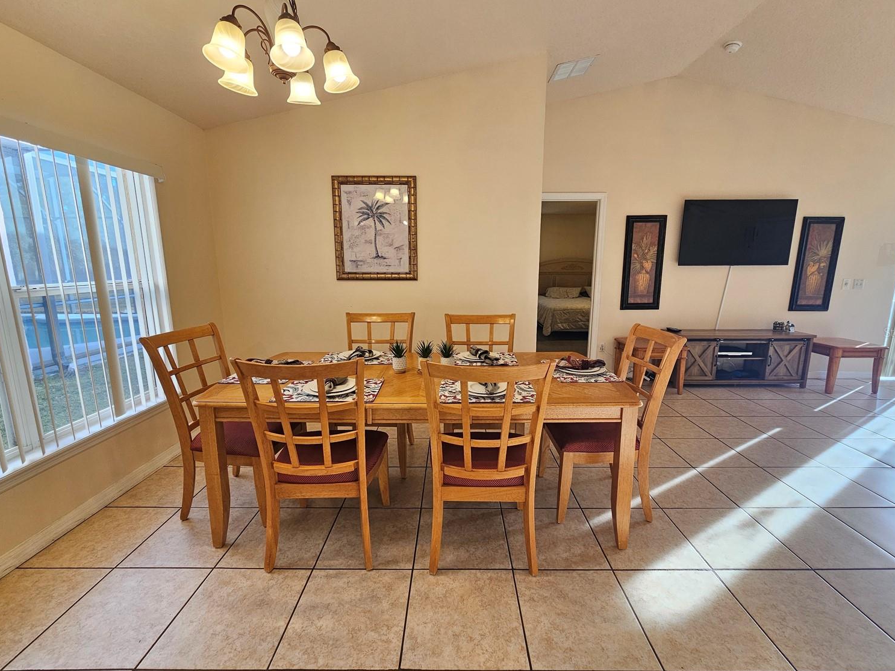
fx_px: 362
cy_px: 332
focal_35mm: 14
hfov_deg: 102.0
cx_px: 459
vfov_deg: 85.7
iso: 80
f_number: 2.2
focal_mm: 2.2
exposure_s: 1/77
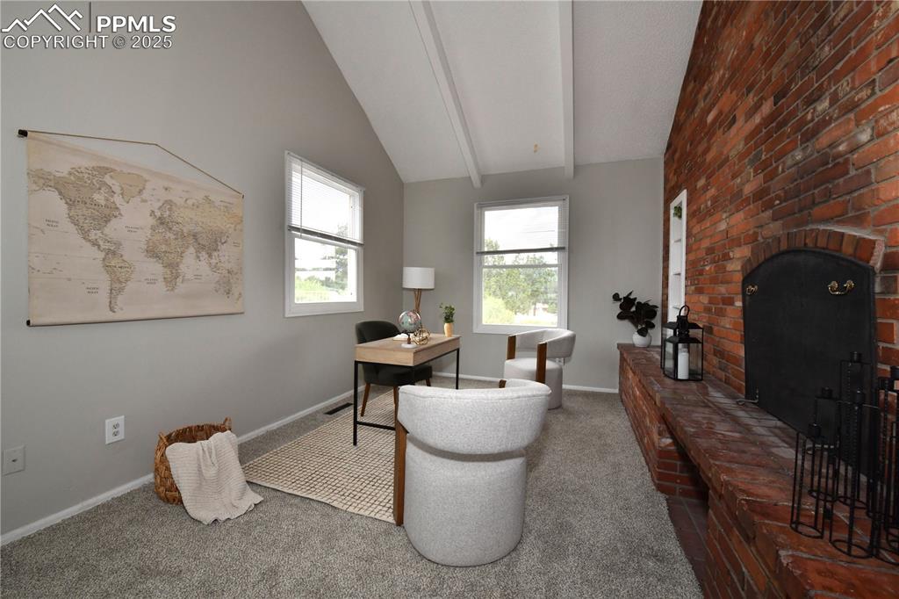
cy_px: 300
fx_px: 349
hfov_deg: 104.3
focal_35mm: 14
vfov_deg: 81.2
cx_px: 450
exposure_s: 1/160
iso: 1250
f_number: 11
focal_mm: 14
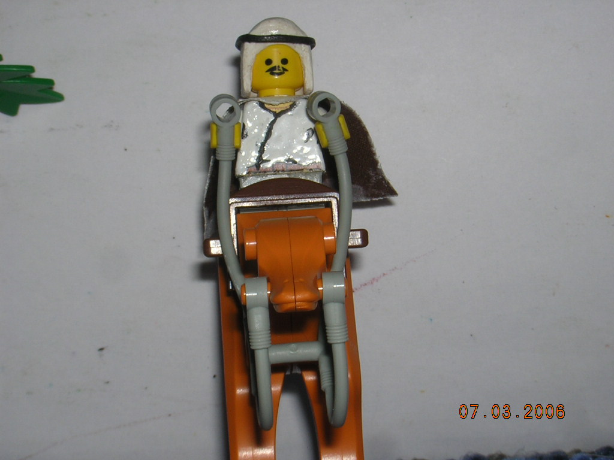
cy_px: 230
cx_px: 307
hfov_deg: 18.2
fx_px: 1916
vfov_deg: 13.7
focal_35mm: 108
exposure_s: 1/60.1
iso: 100
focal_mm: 14.1
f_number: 9.4
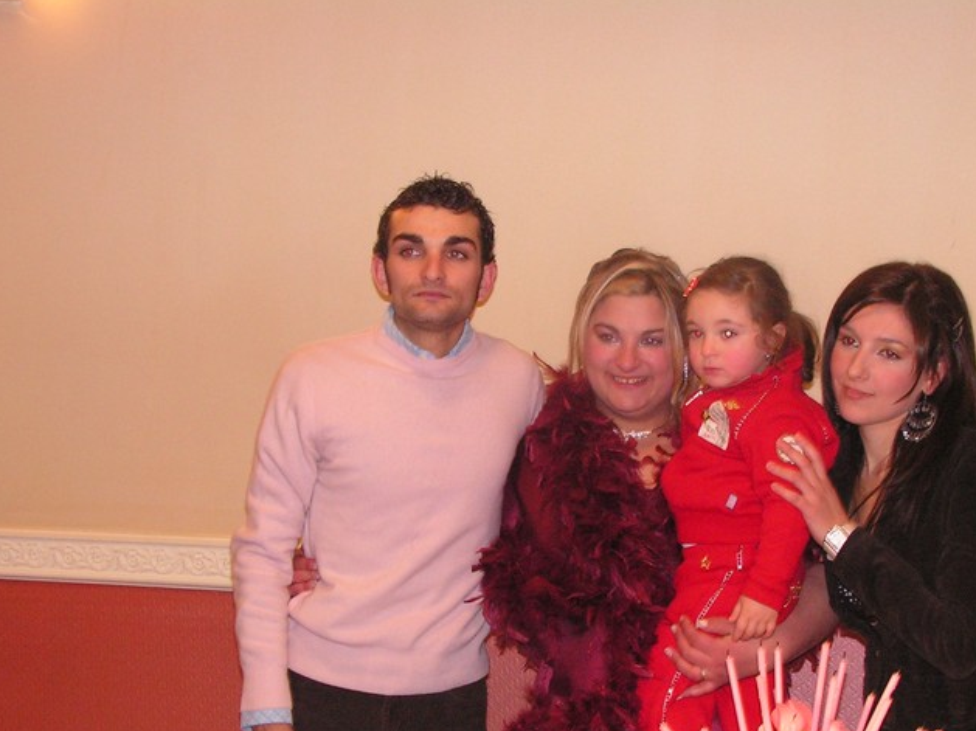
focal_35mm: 56
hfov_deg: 34.2
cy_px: 456
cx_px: 588
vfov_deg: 26.0
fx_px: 1578
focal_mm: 7.4
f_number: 3.2
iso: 200
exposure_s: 1/40
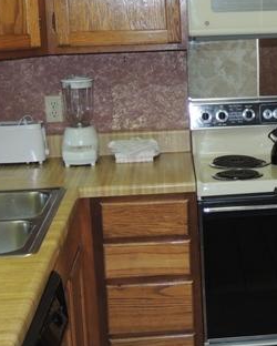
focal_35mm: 84
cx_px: 289
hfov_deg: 17.8
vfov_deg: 22.7
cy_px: 145
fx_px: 860
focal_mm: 6.2
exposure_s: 1/30
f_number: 3.3
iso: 200
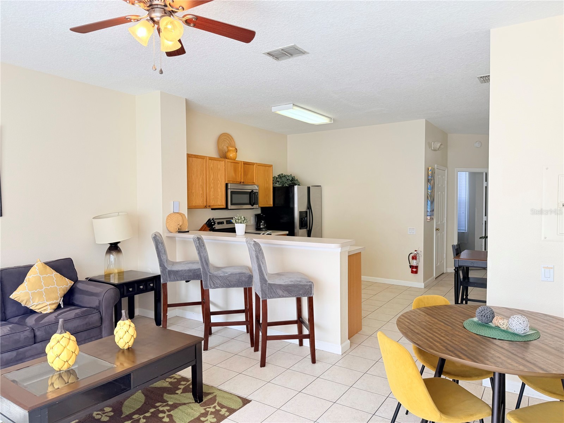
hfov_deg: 71.6
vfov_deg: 56.8
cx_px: 282
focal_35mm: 24
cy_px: 212
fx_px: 391
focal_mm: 6.76
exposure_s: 1/120
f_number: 1.78
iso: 64
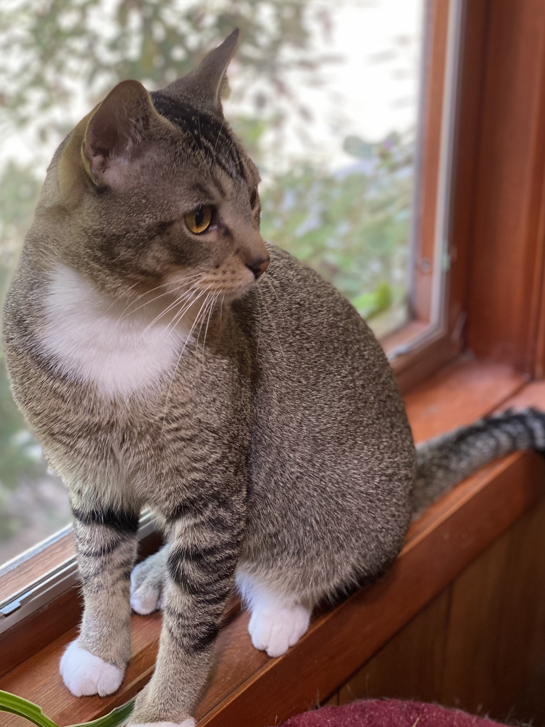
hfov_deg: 23.6
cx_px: 255
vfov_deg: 31.2
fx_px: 1302
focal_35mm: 62
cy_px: 353
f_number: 2
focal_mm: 6
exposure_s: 1/60
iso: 160
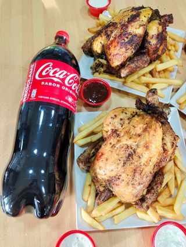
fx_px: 179
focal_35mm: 25
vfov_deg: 69.4
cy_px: 124
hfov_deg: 54.9
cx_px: 93
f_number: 1.89
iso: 387
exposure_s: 1/50
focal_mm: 5.42
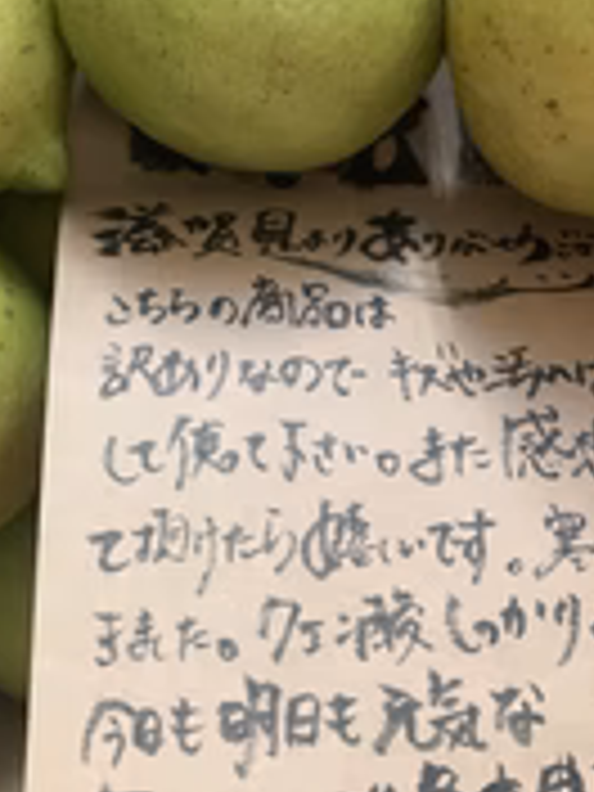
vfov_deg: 30.4
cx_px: 184
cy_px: 0
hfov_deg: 24.7
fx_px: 1350
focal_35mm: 59
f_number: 1.8
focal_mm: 4.25
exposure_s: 1/30
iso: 640
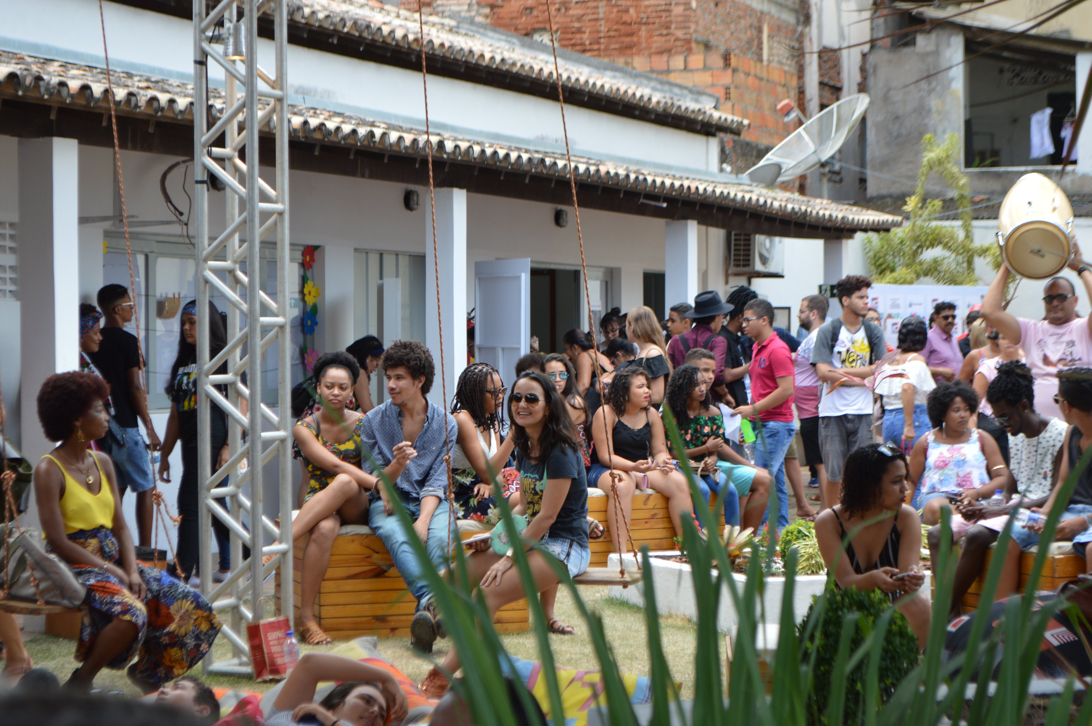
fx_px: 2500
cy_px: 363
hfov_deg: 24.6
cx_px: 546
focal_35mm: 82
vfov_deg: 16.5
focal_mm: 55
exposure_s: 1/125
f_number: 5.6
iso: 200
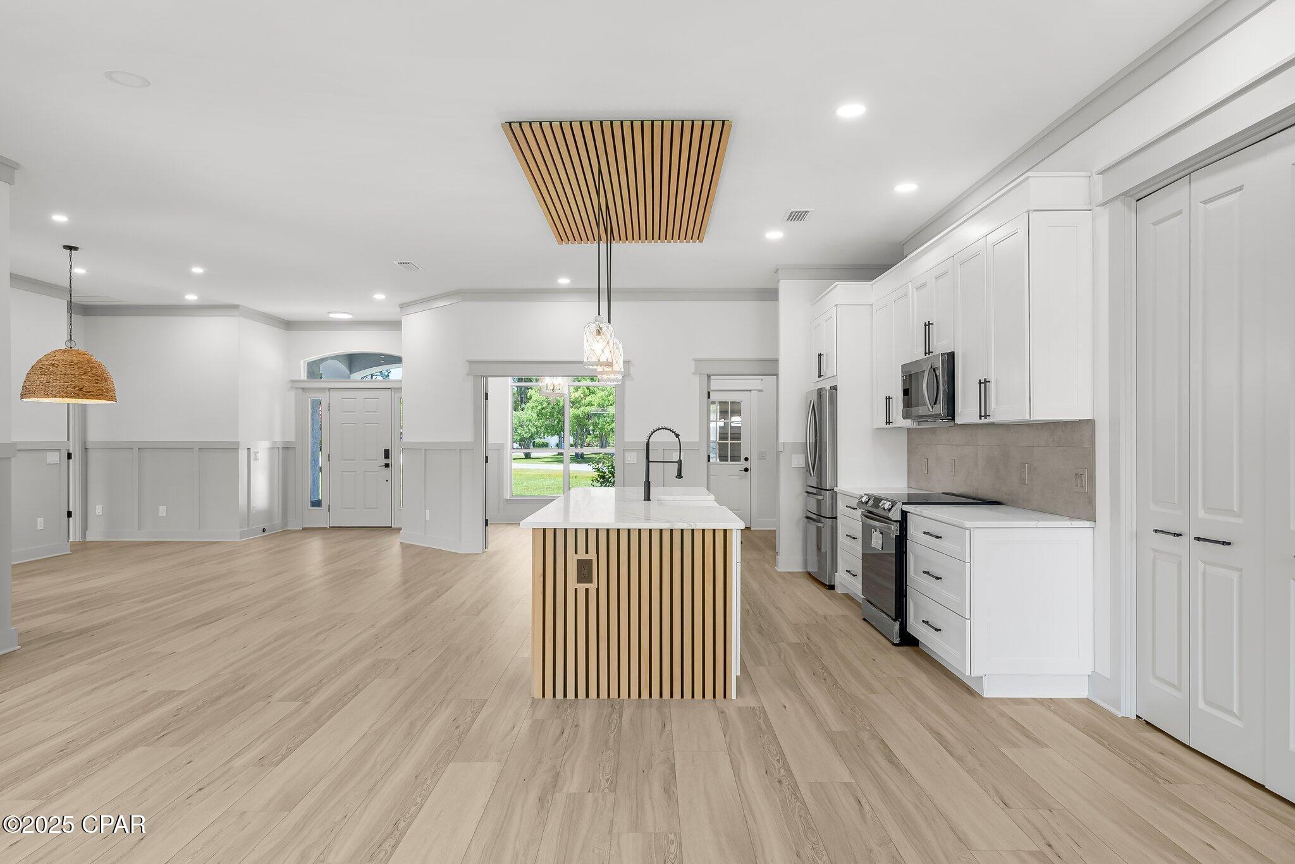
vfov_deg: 62.0
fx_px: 720
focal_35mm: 20
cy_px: 432
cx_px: 648
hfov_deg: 84.0
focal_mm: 20
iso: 400
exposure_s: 1/10
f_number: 9
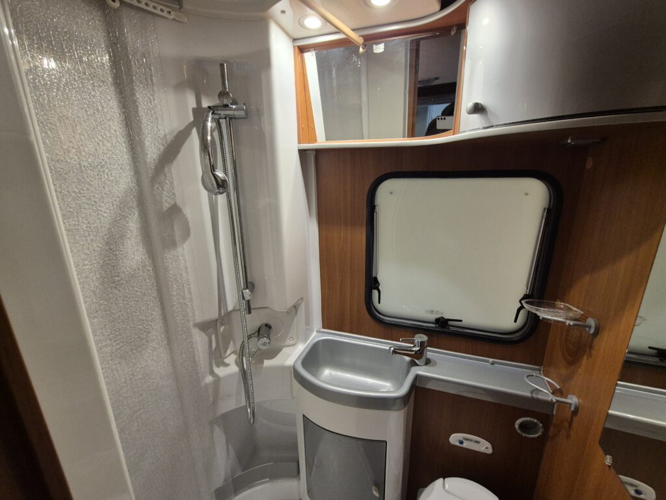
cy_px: 250
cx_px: 333
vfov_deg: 89.9
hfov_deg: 106.2
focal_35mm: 13
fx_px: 250
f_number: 2.2
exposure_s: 1/50
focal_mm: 2.2
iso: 400
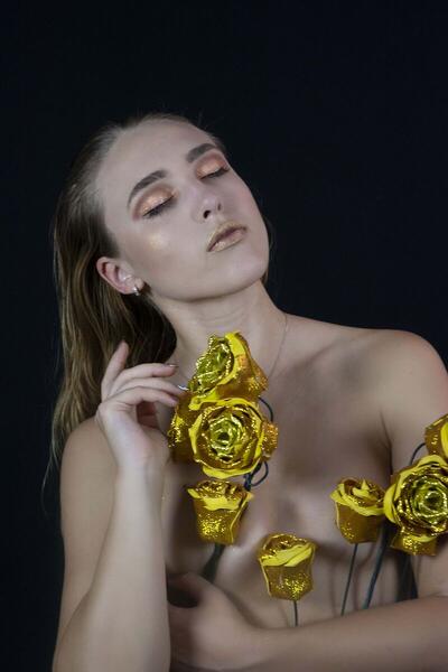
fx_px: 2380
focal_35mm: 128
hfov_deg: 10.8
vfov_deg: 16.1
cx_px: 224
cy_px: 336
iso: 1250
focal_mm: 85
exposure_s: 1/80
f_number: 4.5
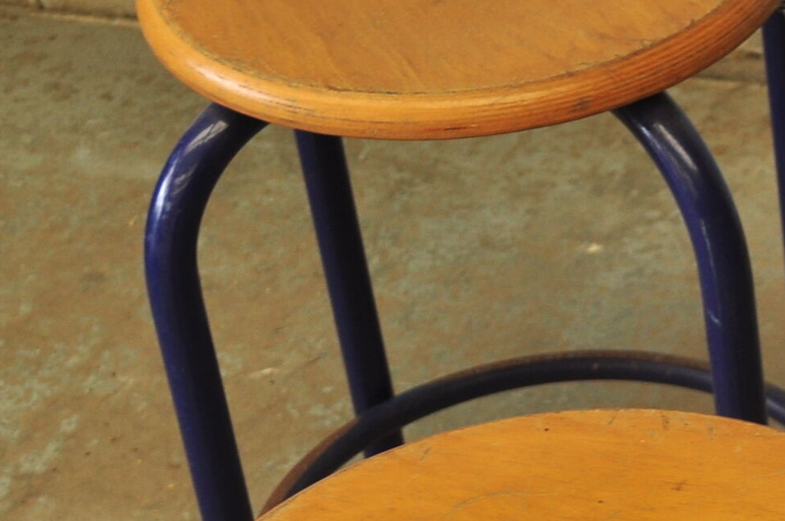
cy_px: 486
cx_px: 1150
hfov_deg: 13.1
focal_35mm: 149
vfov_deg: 9.1
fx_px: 3245
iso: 200
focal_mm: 30
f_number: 4.5
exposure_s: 1/40
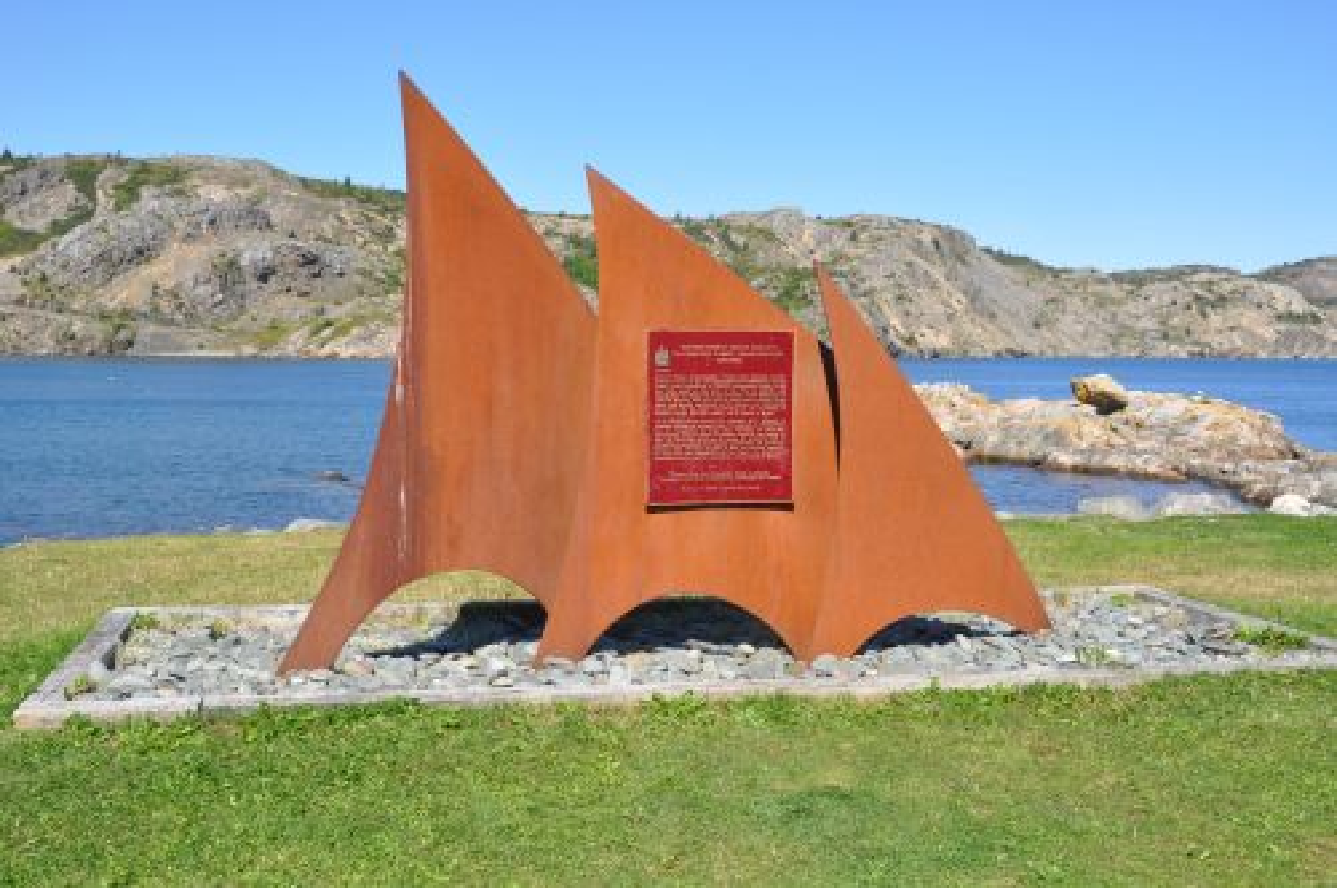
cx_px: 668
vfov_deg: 34.1
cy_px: 444
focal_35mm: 39
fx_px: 1447
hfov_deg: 49.6
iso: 320
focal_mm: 26
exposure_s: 1/400
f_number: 10
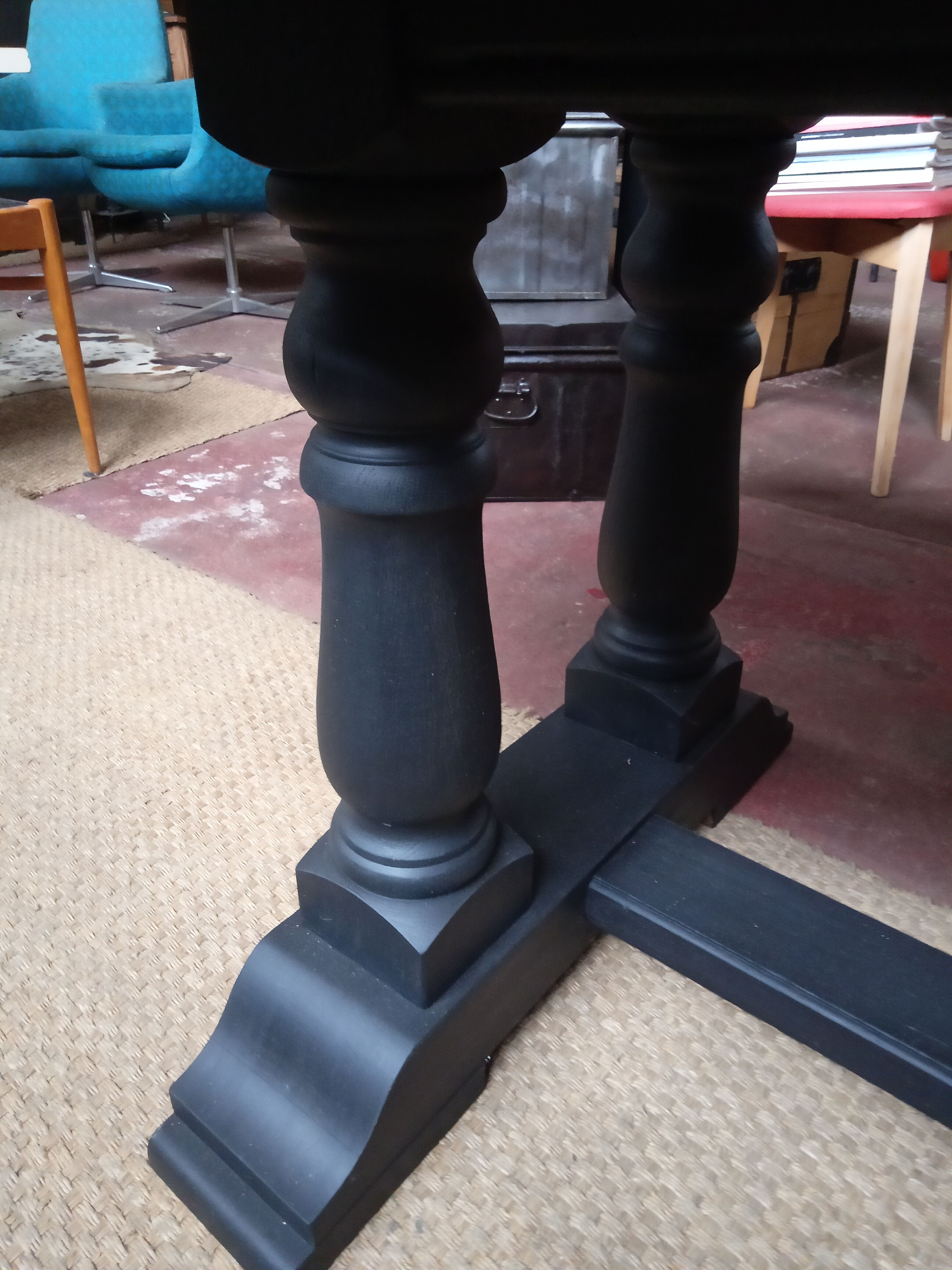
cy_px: 635
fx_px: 953
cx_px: 476
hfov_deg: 53.1
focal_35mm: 26
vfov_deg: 67.3
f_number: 2.2
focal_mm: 3.46
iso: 903
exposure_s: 1/25
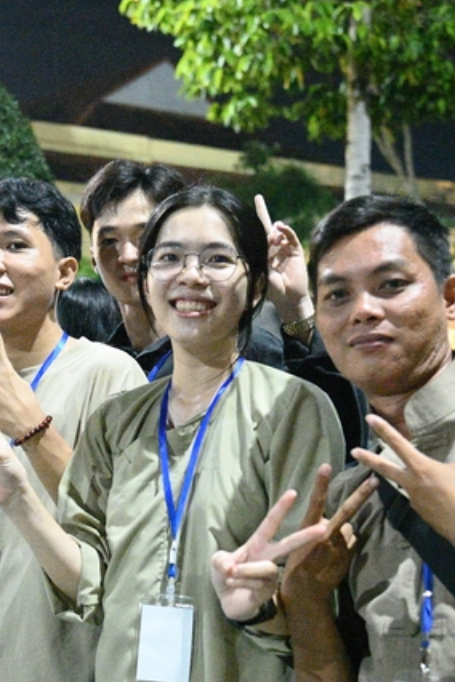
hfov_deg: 20.2
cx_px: 128
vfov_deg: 30.1
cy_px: 344
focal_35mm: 67
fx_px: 1270
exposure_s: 1/320
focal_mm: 44
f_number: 4
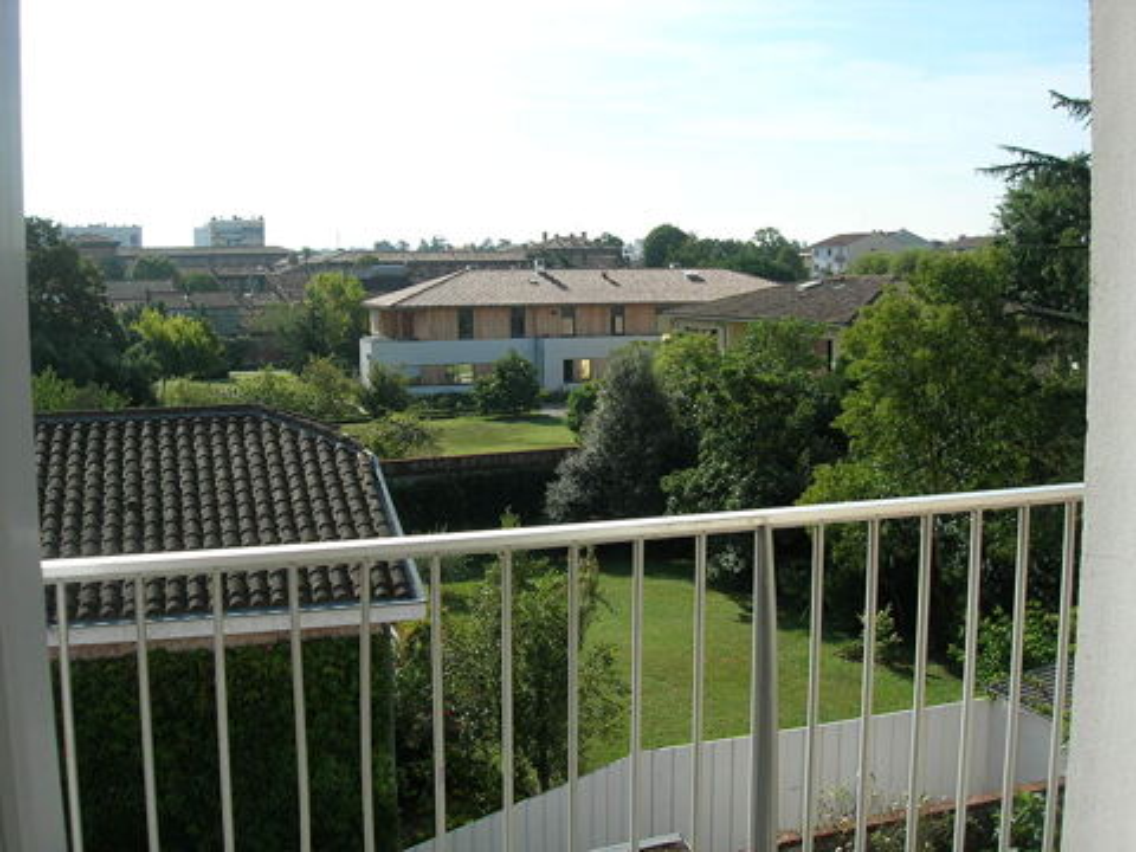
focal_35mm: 38
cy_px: 426
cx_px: 568
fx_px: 1247
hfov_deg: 49.0
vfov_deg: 37.7
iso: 64
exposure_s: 1/463
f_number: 4.8
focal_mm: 7.8
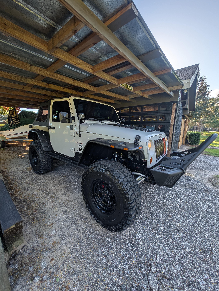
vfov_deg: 110.5
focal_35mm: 12
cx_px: 110
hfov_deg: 94.6
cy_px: 146
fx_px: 101
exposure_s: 1/620
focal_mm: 2.23
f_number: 1.95
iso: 30
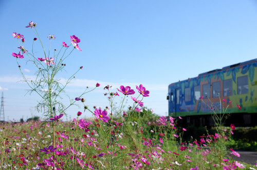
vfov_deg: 18.1
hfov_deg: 27.0
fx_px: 534
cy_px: 85
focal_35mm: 75
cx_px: 128
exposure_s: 1/400
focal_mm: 50
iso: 200
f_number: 8
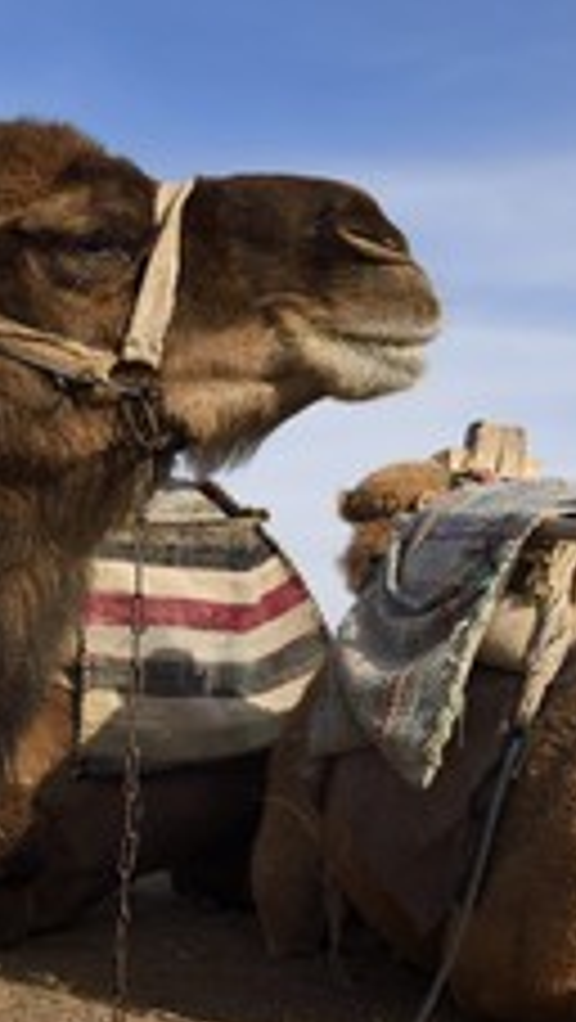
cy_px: 585
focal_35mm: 62
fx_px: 1680
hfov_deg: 19.3
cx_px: 432
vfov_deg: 33.8
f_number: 11
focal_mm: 32
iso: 200
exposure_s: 1/250
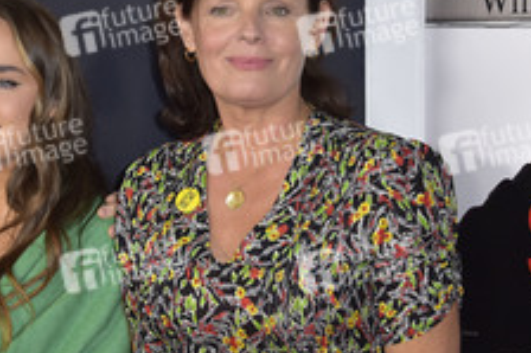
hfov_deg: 11.9
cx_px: 57
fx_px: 2520
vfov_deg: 8.0
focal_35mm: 171
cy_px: 206
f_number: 6.3
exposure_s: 1/200
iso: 640
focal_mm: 85
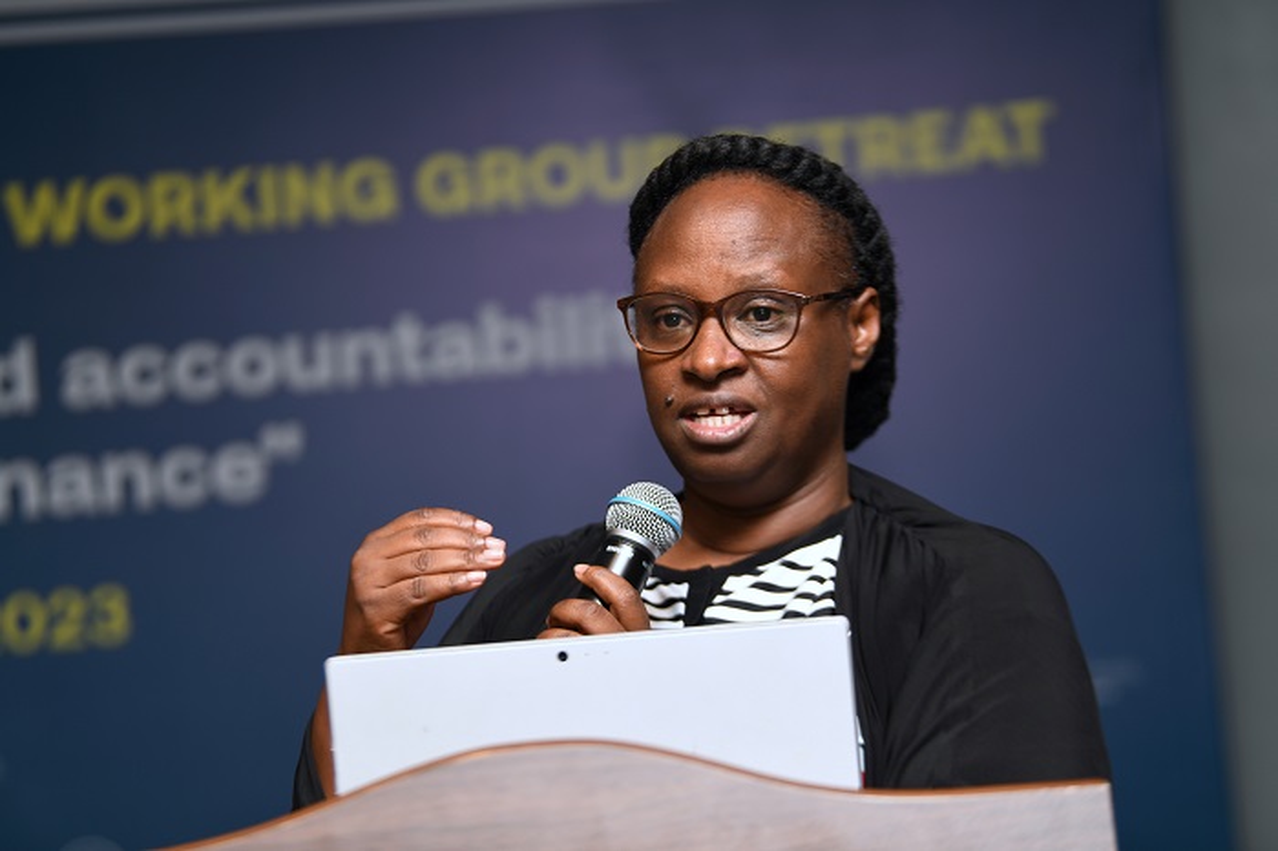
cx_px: 639
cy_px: 426
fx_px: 3193
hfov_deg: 22.6
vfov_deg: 15.2
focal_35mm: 90
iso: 250
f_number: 3.5
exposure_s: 1/100
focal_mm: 90
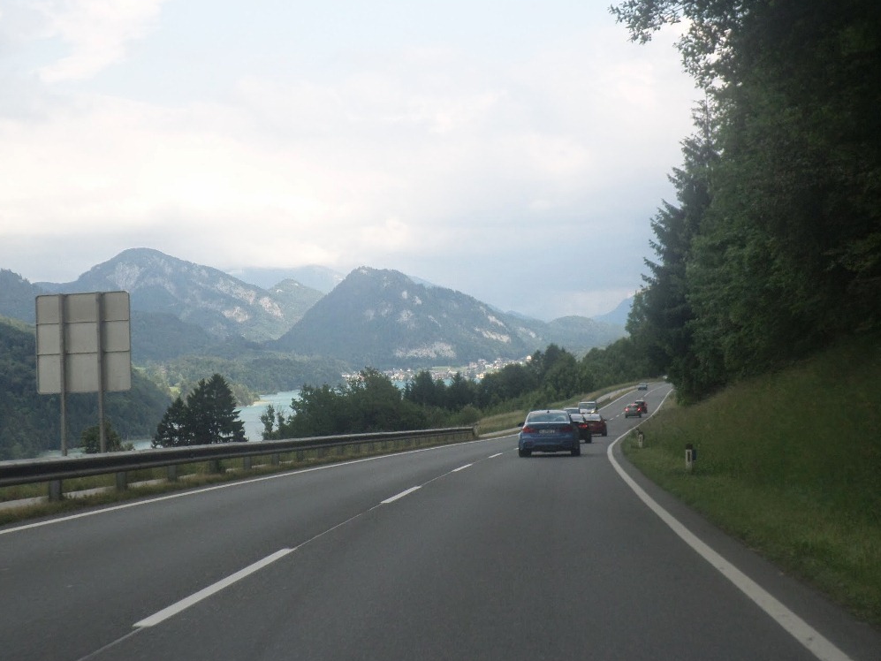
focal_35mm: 65
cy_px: 277
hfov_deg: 29.7
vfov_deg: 22.6
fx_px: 1654
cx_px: 353
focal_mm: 9.7
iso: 80
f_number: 3.6
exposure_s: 1/350
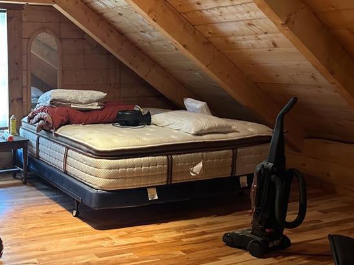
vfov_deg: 32.2
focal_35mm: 45
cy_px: 134
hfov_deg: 38.9
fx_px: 460
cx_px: 30
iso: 640
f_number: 1.78
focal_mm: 6.86
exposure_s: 1/40
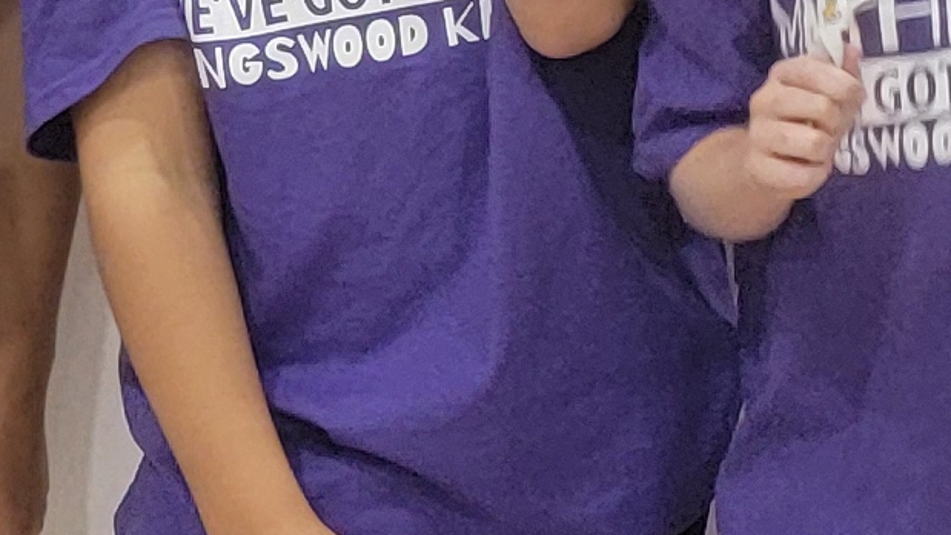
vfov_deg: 6.9
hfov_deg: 10.7
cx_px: 2348
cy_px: -530
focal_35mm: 169
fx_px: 4261
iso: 250
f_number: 1.8
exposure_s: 1/120
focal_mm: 6.7
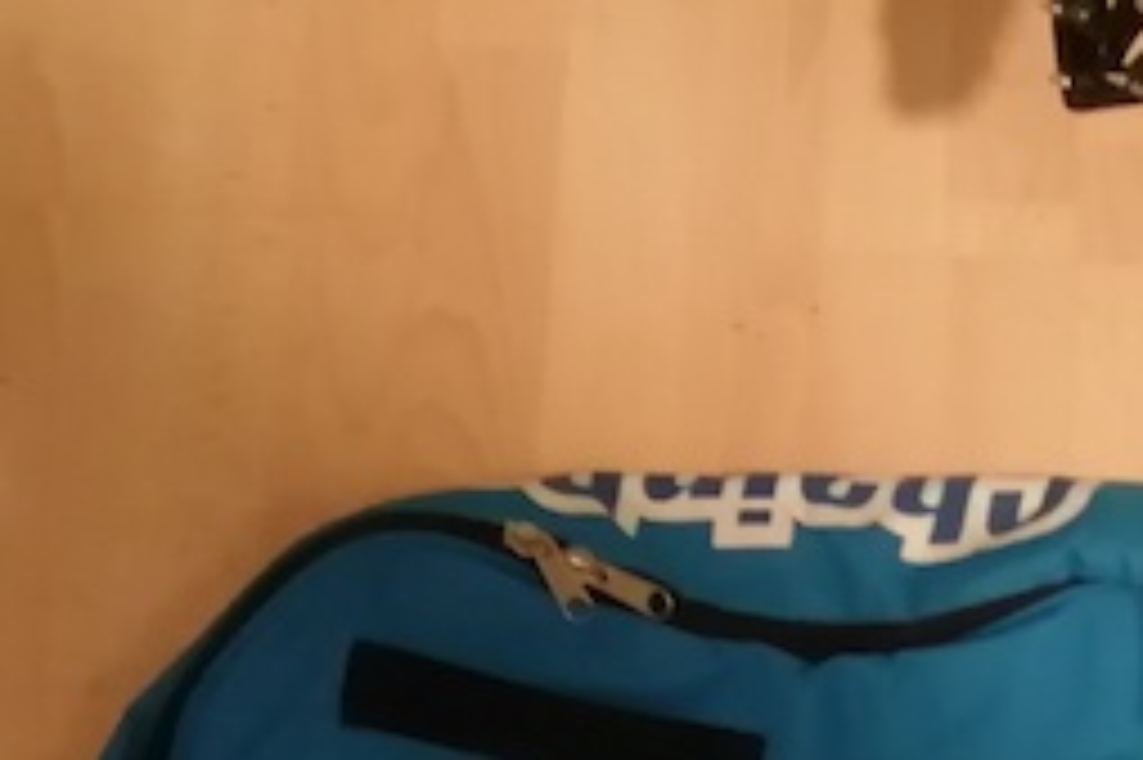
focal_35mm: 108
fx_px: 3427
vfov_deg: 11.8
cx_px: 1440
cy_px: 1291
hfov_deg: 17.8
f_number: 1.8
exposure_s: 1/25
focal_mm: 3.6
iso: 320
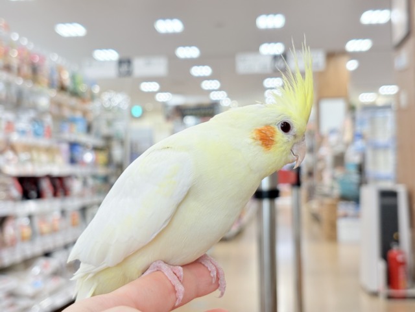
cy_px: 156
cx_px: 208
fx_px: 623
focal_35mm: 52
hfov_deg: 36.8
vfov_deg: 28.0
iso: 64
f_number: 1.6
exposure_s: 1/100
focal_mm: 5.96
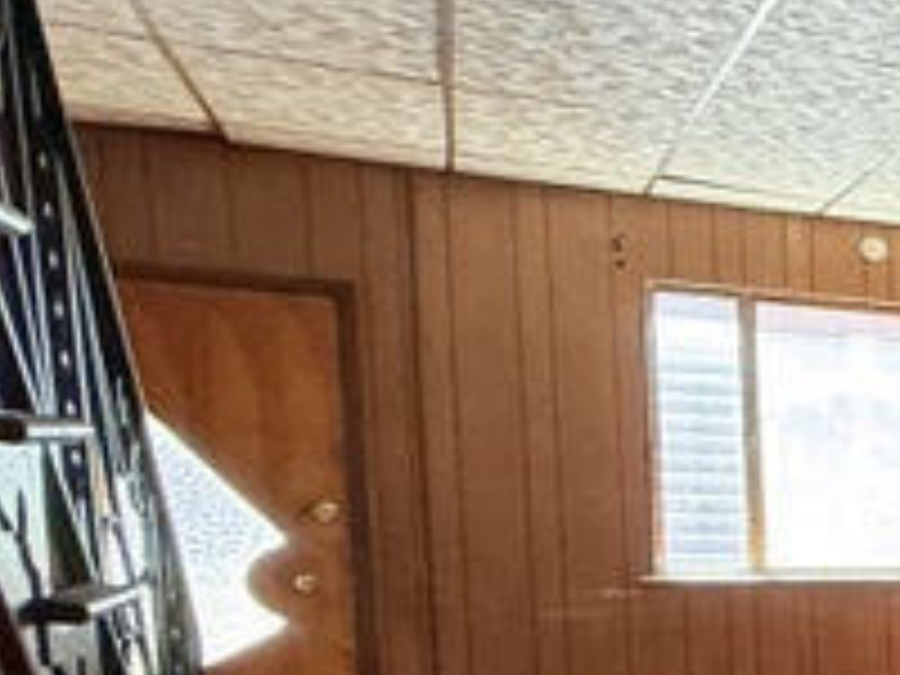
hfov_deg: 19.8
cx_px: 1764
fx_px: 1456
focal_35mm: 56
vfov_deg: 25.0
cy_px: 652
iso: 320
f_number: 2.2
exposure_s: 1/84
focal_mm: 2.22
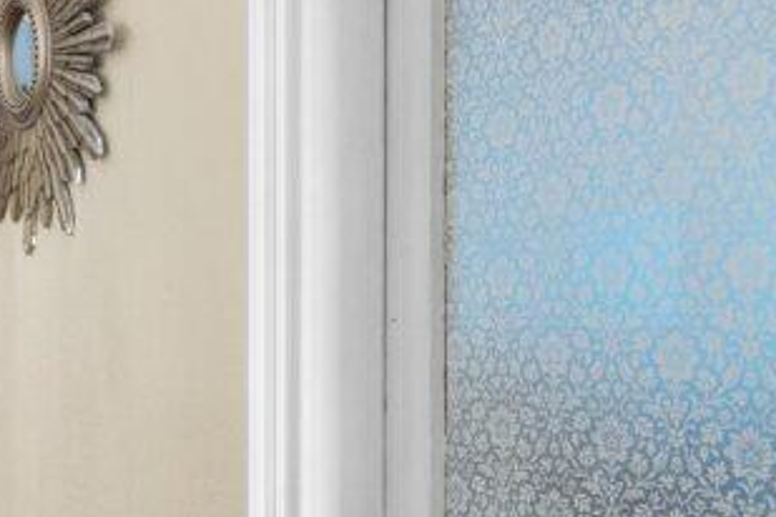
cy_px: 353
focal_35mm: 53
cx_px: -379
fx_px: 1142
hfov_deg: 27.0
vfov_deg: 25.4
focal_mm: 16
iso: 400
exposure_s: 1/8
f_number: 5.6
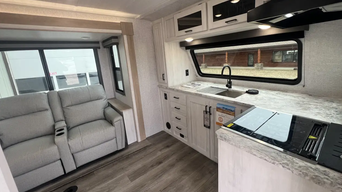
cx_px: 180
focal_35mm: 15
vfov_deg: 70.4
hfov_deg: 102.9
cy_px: 89
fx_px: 136
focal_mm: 1.57
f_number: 1.8
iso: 80
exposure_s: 1/99
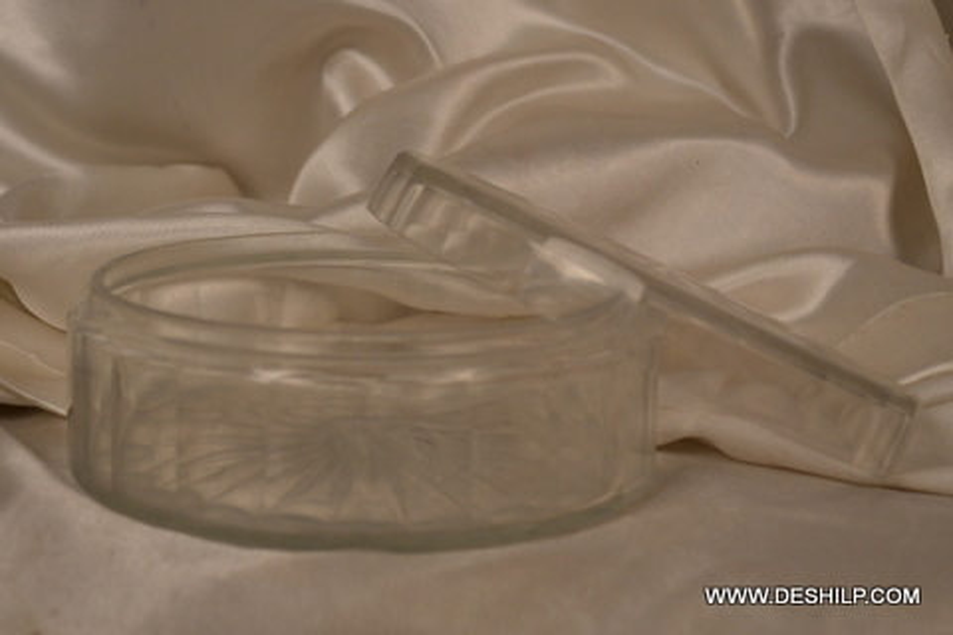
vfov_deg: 28.1
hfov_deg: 41.1
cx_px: 476
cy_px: 318
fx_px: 1271
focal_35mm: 48
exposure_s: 1/30
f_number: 4.8
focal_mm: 32
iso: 400
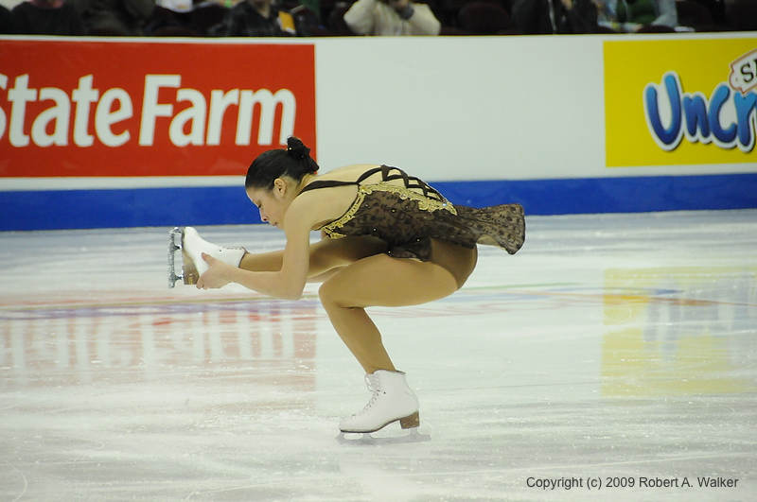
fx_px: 6299
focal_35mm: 300
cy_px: 251
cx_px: 378
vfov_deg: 4.6
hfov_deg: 6.9
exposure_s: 1/800
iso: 3200
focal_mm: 200
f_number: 5.6
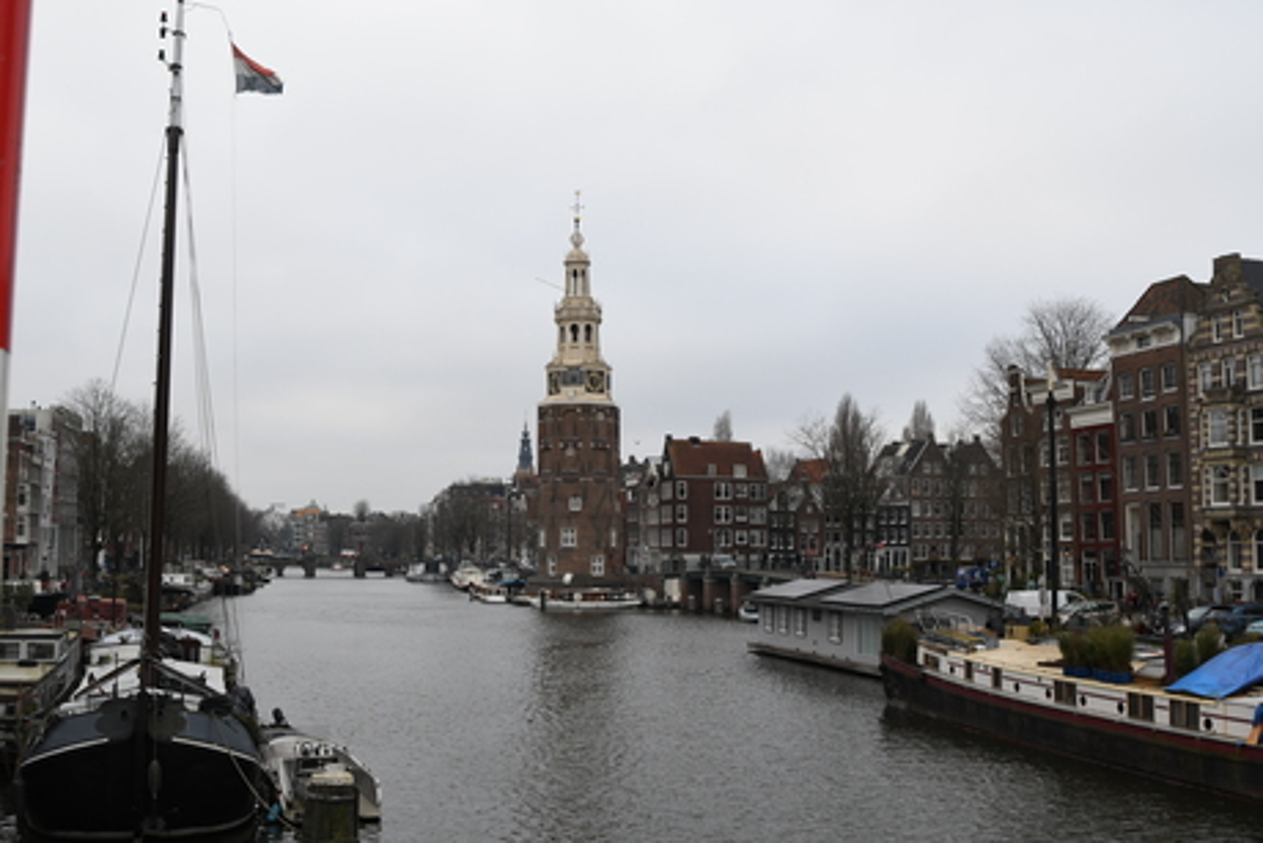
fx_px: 1263
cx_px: 632
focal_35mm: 36
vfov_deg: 36.9
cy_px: 422
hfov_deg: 53.1
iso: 250
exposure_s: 1/200
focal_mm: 24
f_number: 5.6
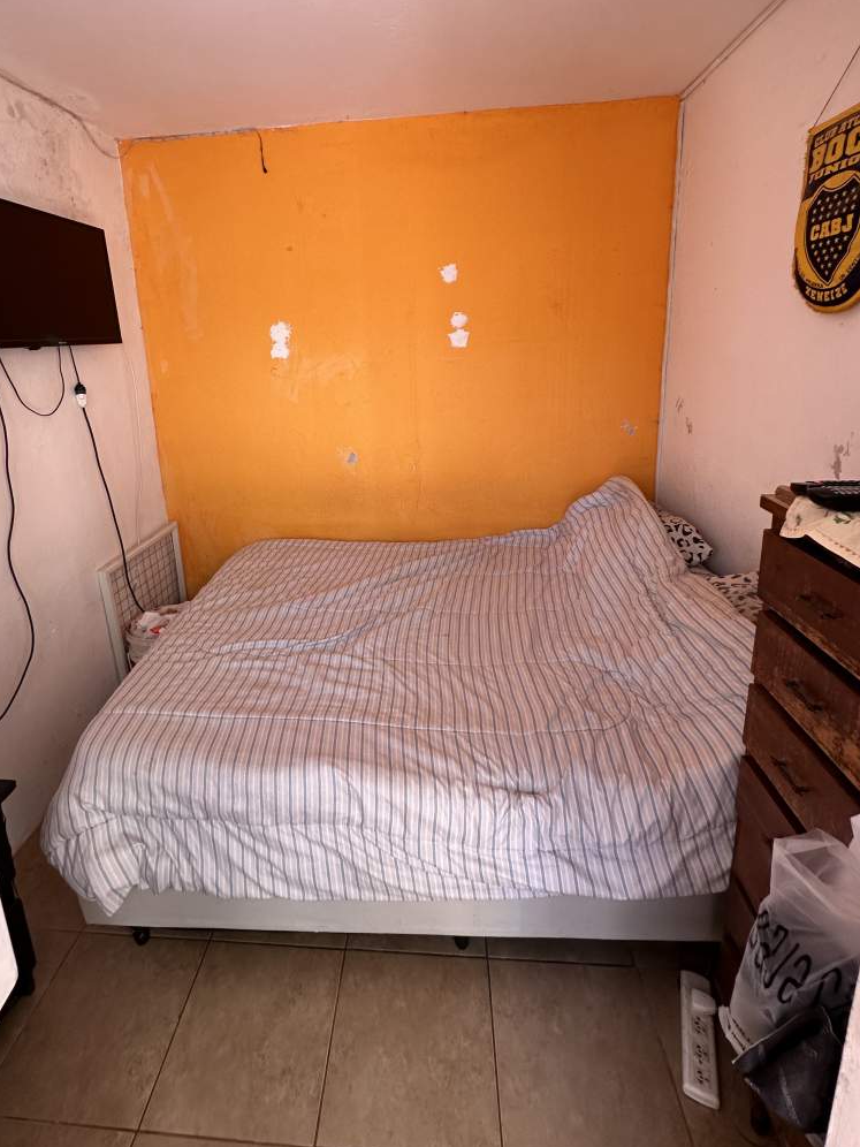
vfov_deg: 90.1
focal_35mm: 17
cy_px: 469
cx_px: 387
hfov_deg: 74.5
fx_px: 563
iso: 125
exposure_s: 1/99
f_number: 2.2
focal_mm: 2.22
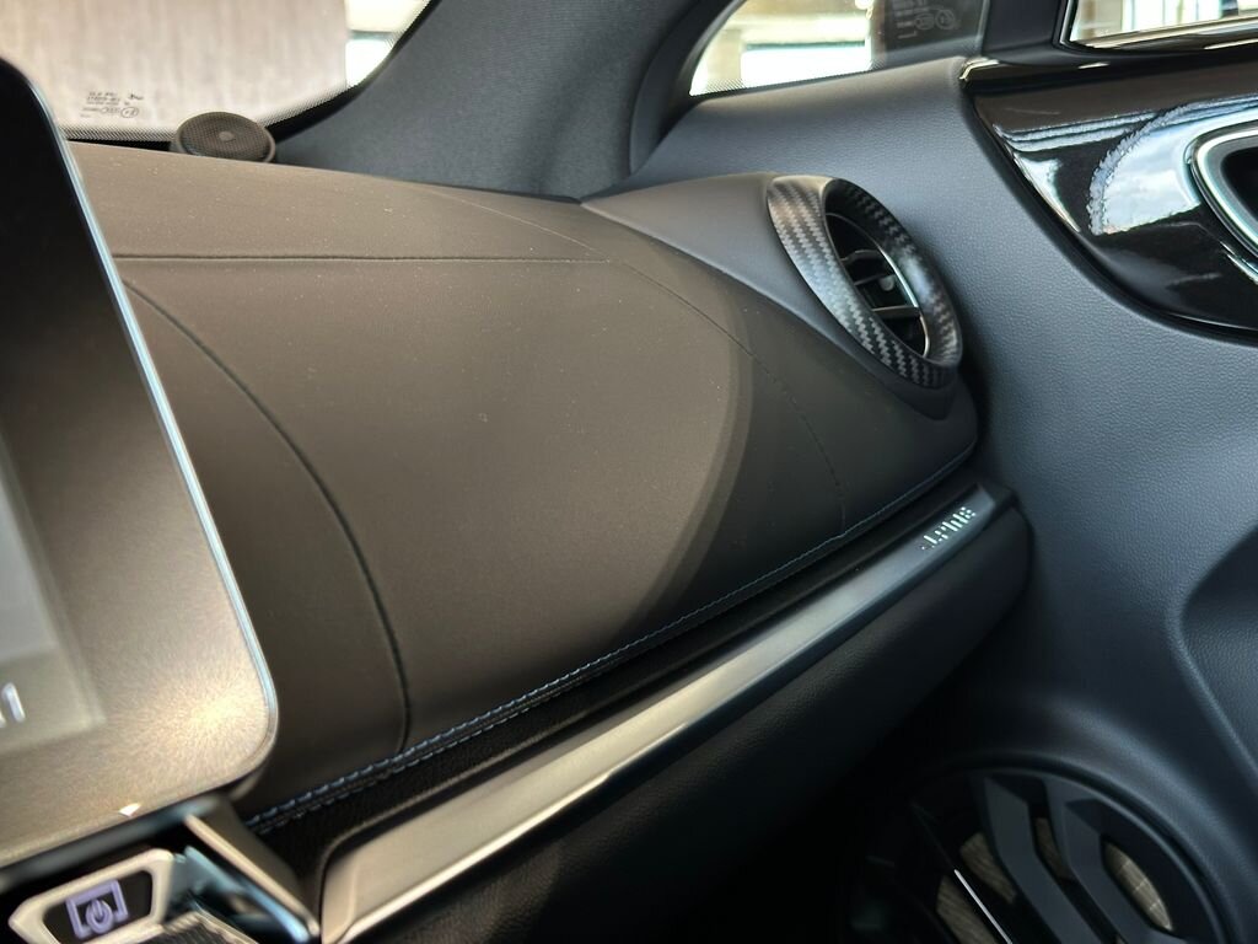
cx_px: 629
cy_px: 472
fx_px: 1744
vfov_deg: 30.3
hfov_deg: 39.7
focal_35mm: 48
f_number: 1.78
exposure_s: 1/50
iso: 250
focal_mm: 6.86
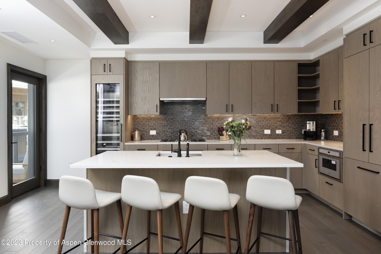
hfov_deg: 78.6
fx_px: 233
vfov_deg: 57.3
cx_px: 190
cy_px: 127
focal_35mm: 22
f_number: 7.1
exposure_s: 1/200
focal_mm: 22
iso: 800
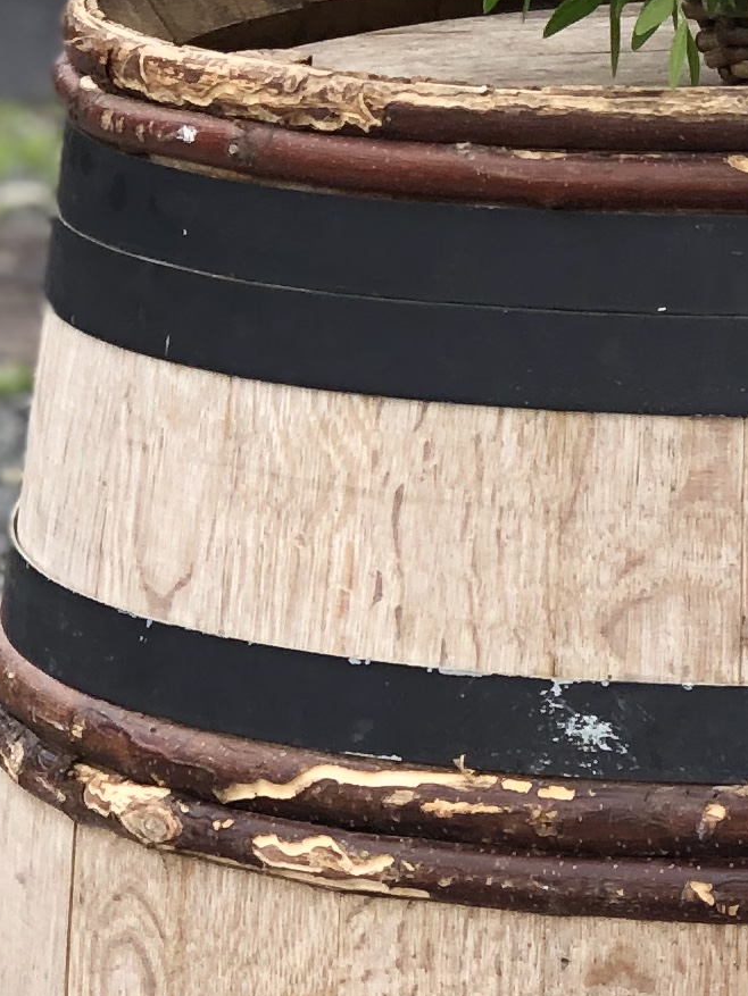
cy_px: 511
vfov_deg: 8.3
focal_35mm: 239
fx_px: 6884
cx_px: 1155
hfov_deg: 6.1
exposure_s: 1/206
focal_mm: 6
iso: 16
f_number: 2.4
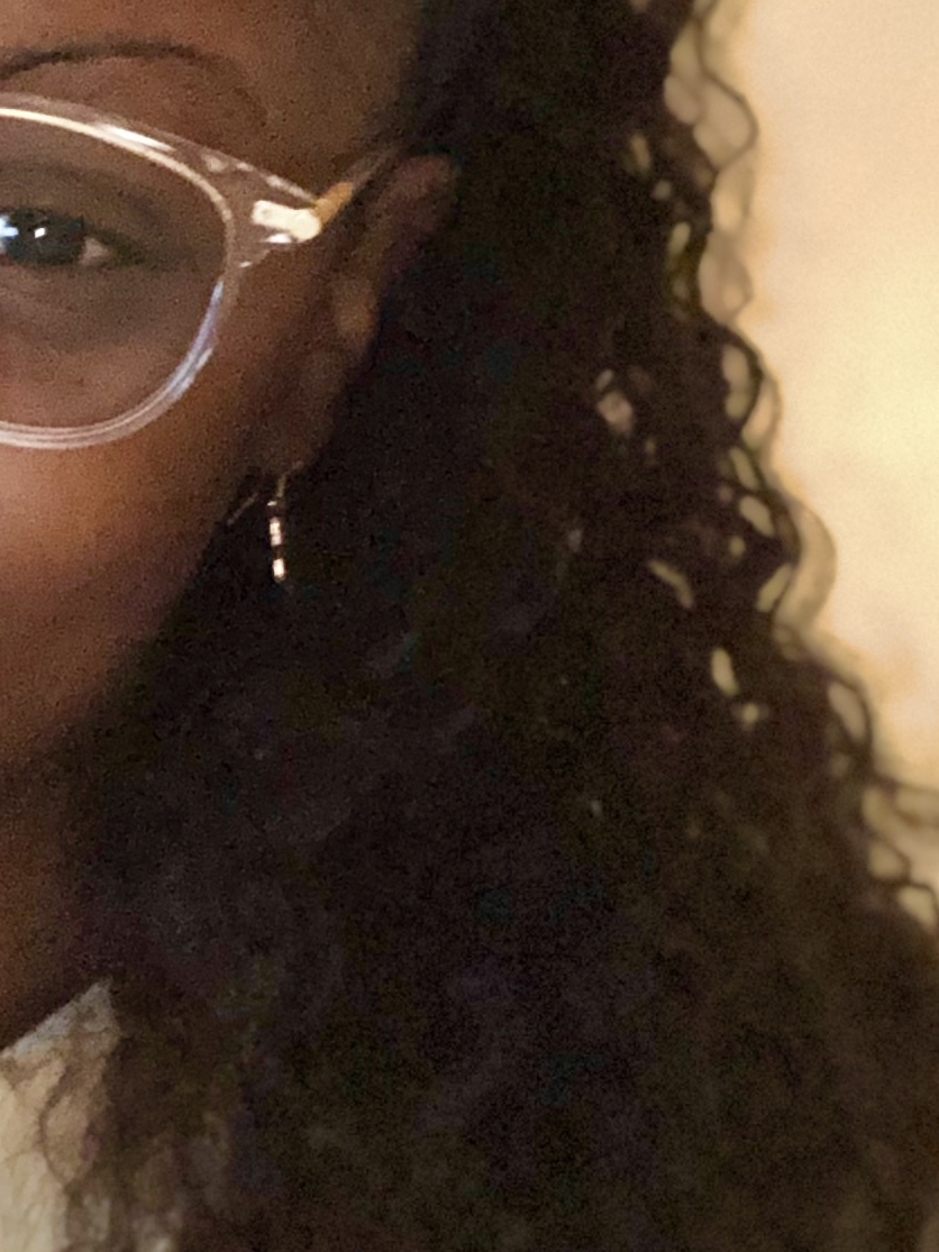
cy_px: 614
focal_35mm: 81
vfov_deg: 24.1
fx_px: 2930
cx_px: -38
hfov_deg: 17.7
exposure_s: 1/16
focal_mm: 2.87
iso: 640
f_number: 2.2
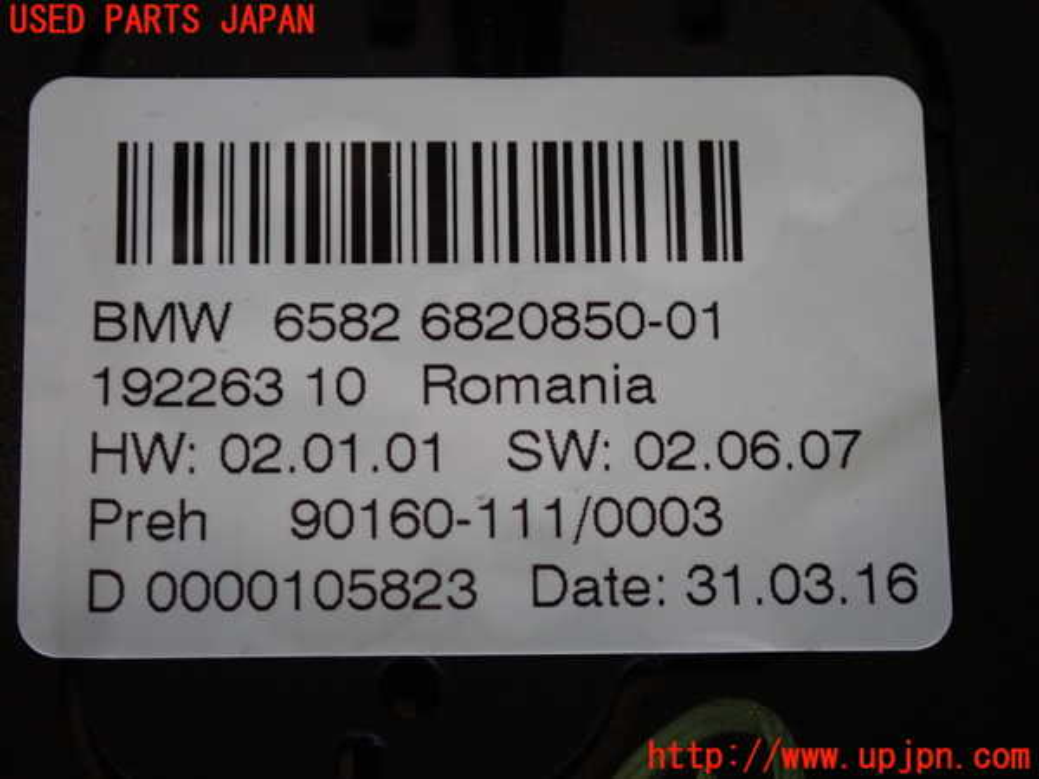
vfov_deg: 14.8
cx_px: 520
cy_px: 390
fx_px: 3002
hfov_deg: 19.6
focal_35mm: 100
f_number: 4.9
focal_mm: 18
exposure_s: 1/60
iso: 800
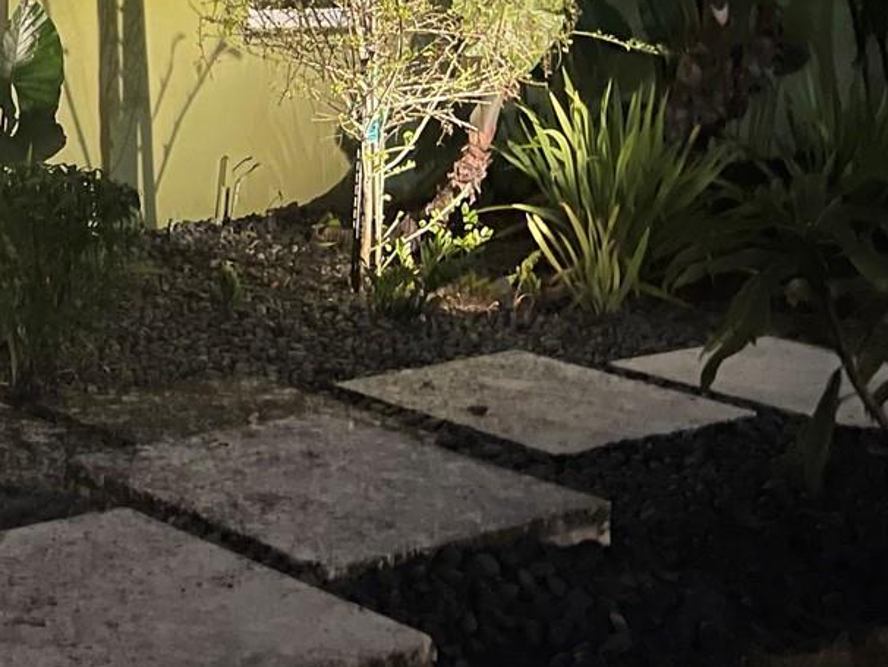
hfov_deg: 26.1
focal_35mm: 66
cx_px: -189
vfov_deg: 21.9
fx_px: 1694
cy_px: 113
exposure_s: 1/9
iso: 640
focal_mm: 5.1
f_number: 1.6
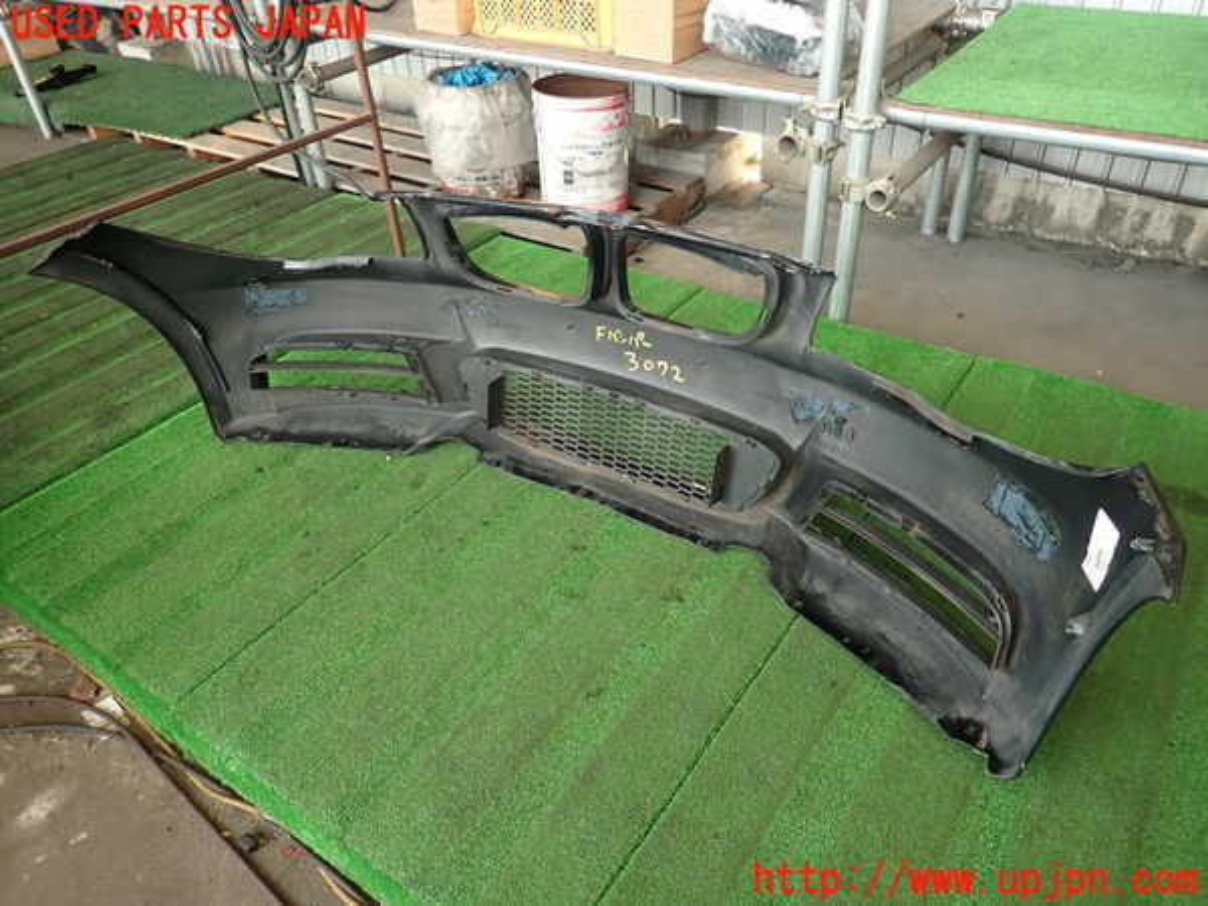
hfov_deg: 69.4
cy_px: 453
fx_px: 872
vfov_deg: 54.9
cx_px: 604
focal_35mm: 25
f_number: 2
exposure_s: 1/60
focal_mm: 4.5
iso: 100
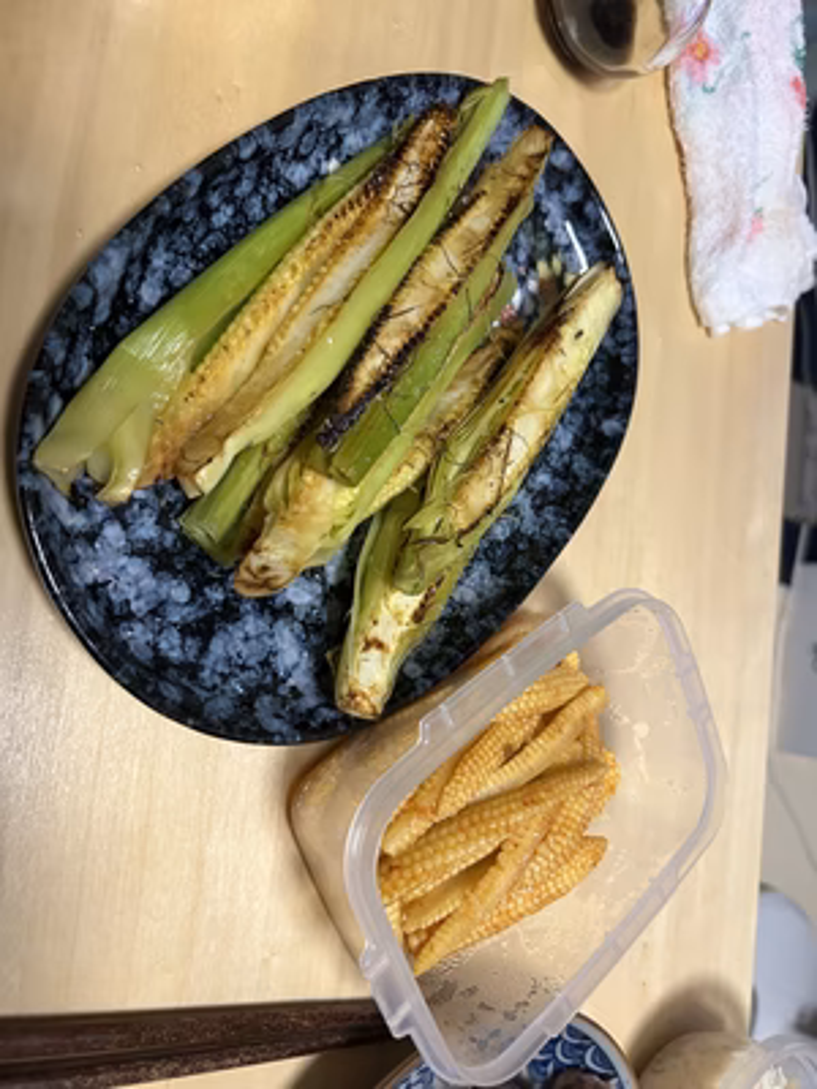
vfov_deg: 67.3
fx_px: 818
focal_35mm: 26
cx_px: 408
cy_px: 544
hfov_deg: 53.1
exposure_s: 1/60
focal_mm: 5.7
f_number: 1.5
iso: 500
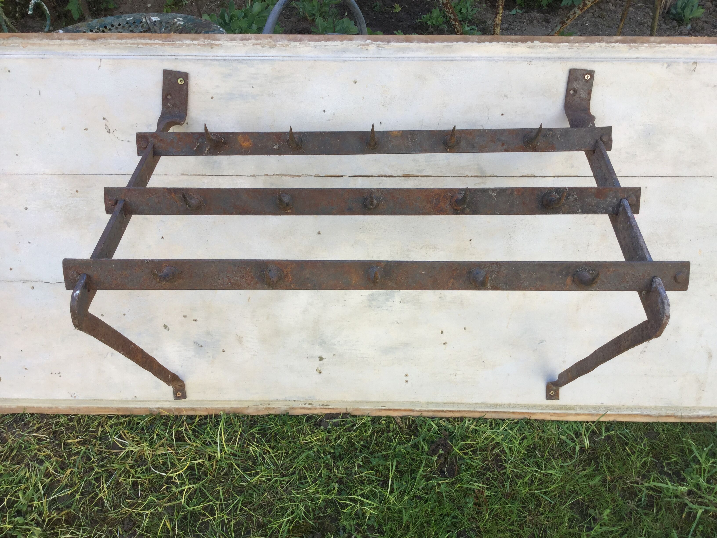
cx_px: 358
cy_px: 269
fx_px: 642
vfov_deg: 45.4
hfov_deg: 58.4
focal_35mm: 31
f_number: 2.4
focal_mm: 3.3
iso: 25
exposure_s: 1/233
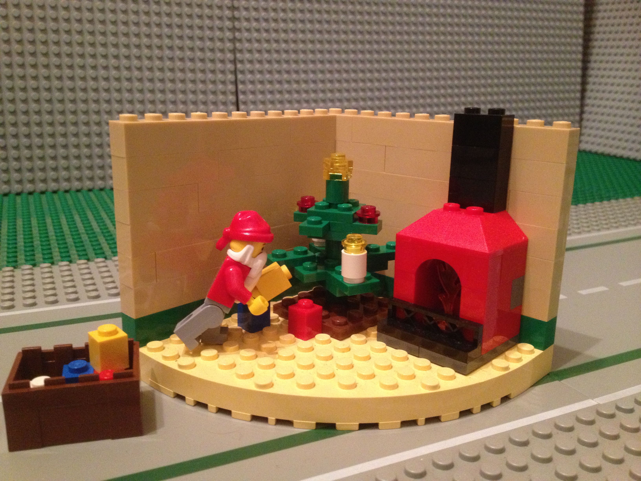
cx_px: 320
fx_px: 648
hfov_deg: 52.6
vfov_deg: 40.7
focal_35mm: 35
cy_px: 240
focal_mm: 4.28
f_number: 2.4
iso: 500
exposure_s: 1/15
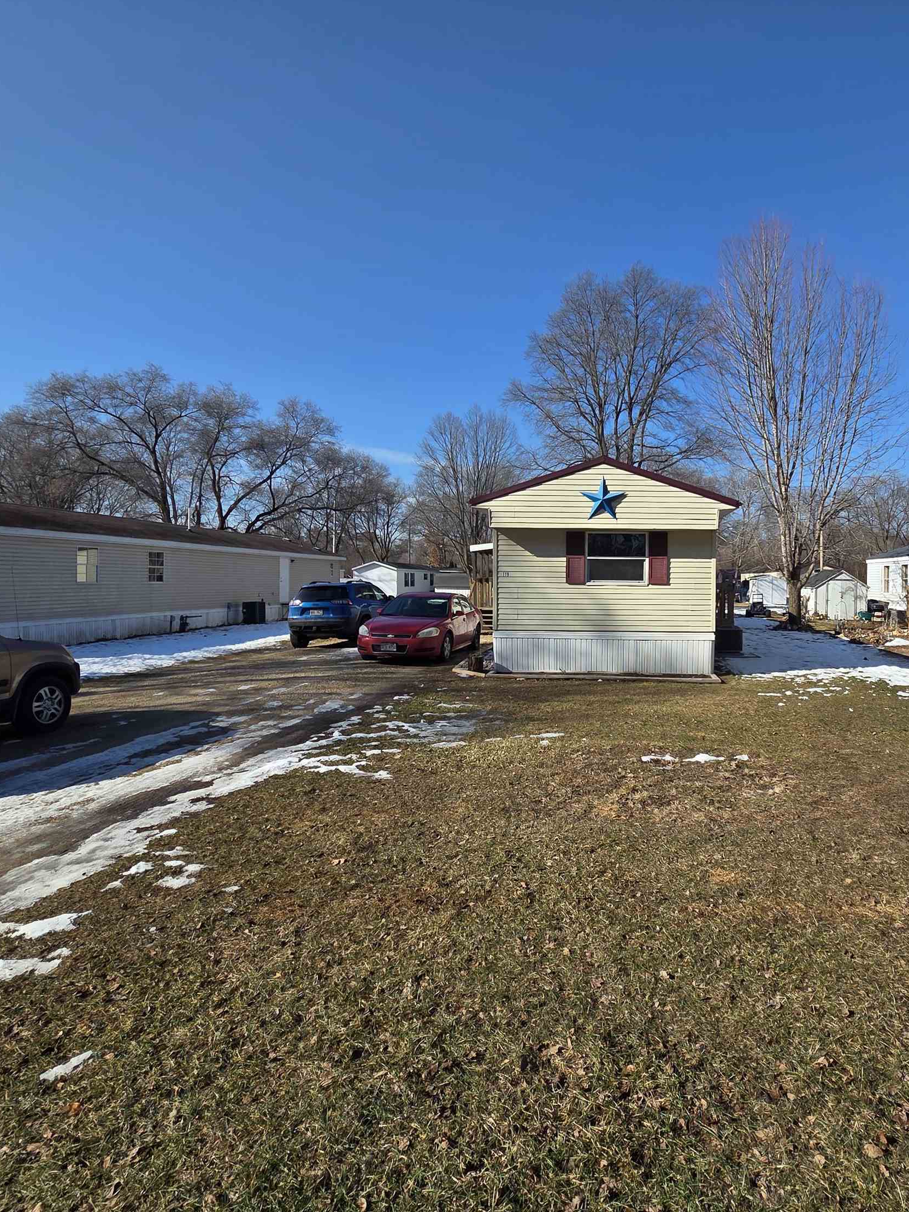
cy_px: 592
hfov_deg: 69.7
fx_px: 630
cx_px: 600
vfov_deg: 87.7
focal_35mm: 18
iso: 50
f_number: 2.2
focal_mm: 2.2
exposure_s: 1/2094
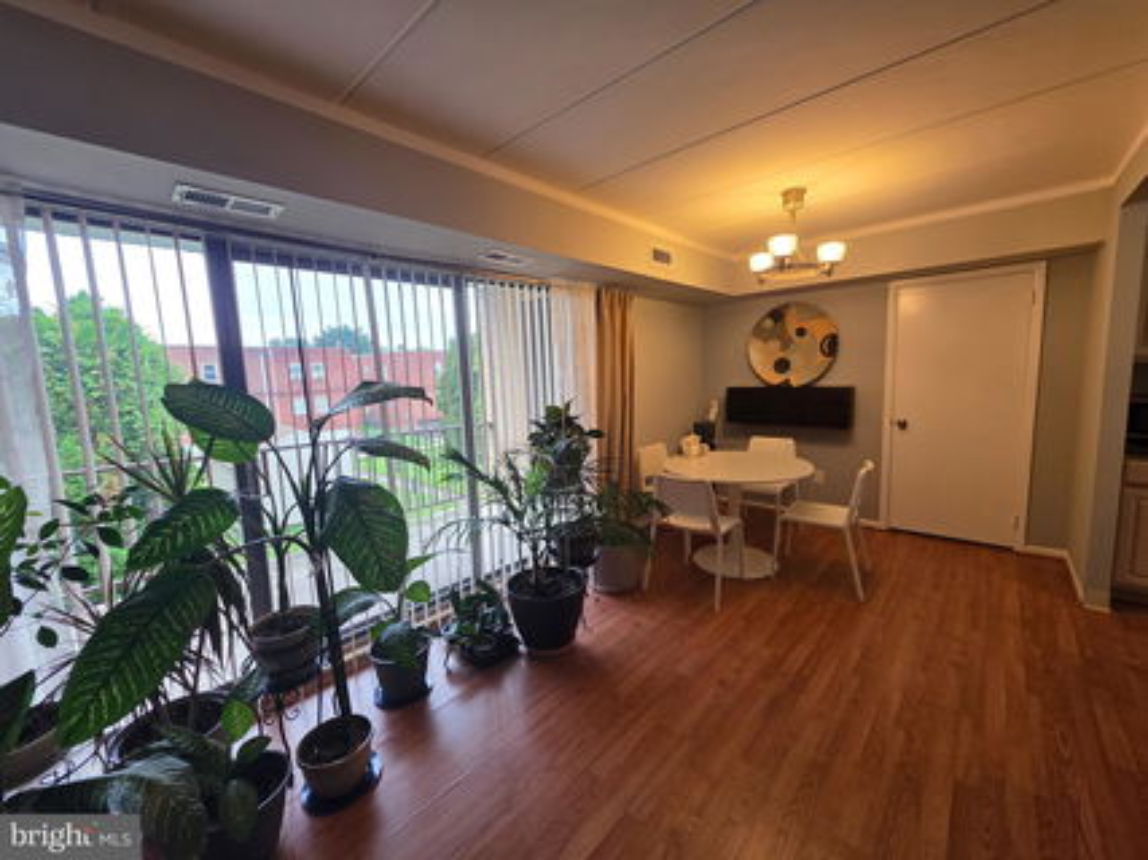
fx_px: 431
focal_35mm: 13
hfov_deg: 106.2
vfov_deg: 89.9
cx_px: 574
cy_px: 430
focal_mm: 2.2
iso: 125
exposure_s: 1/120
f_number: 1.9
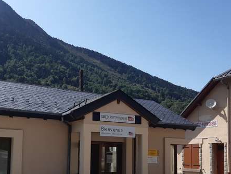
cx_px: 110
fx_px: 300
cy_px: 136
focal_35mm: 45
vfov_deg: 31.4
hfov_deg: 42.1
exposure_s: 1/2564
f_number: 1.7
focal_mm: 3.92
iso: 40
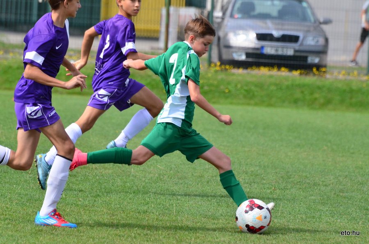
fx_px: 4603
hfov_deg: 4.6
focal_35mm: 450
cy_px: 122
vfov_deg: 3.0
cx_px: 184
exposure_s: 1/4000
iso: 2500
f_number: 8
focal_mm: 300
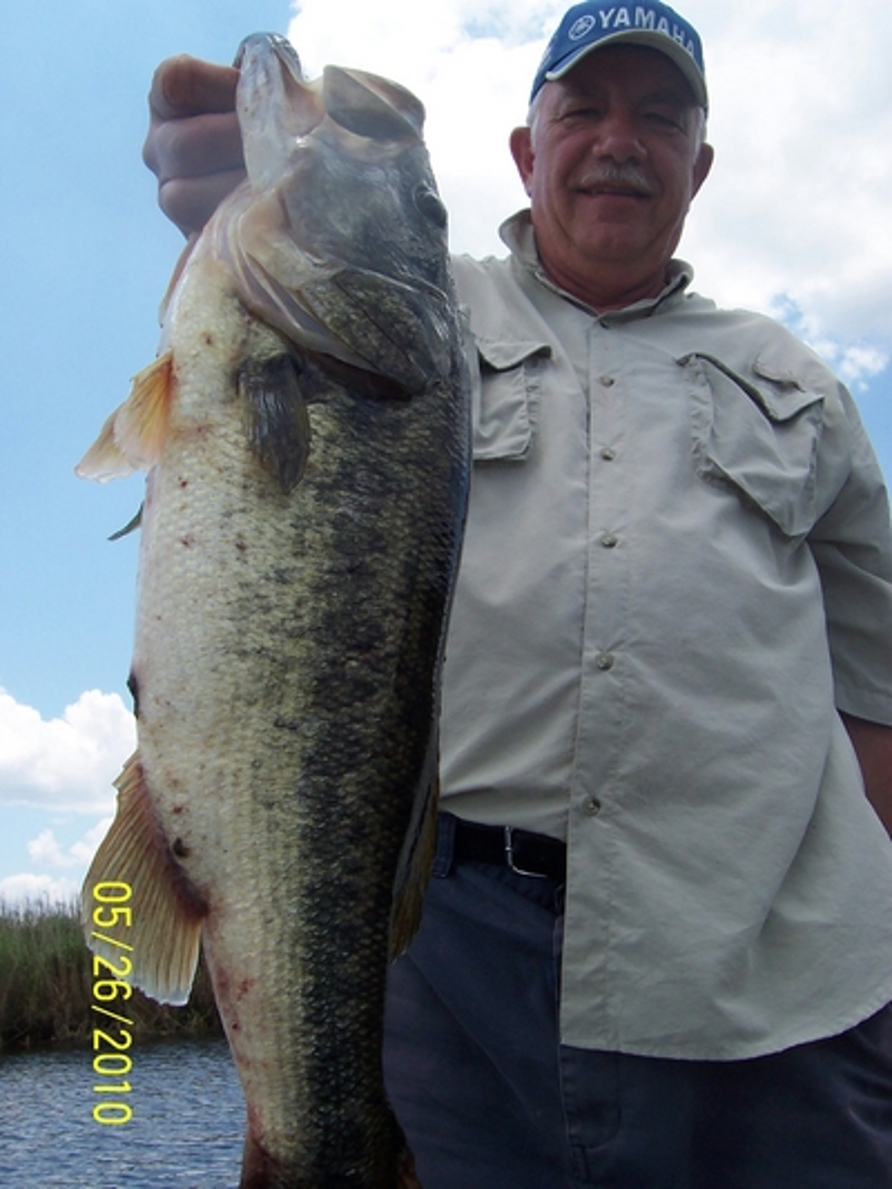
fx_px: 1271
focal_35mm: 37
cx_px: 446
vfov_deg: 50.1
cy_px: 594
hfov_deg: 38.7
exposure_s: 1/500
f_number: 5.6
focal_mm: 5.6
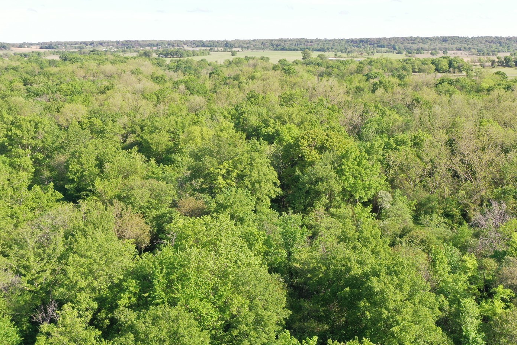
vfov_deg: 32.6
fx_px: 589
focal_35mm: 41
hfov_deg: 47.1
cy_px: 156
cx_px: 310
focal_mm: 10.26
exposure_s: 1/200
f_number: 5
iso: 100
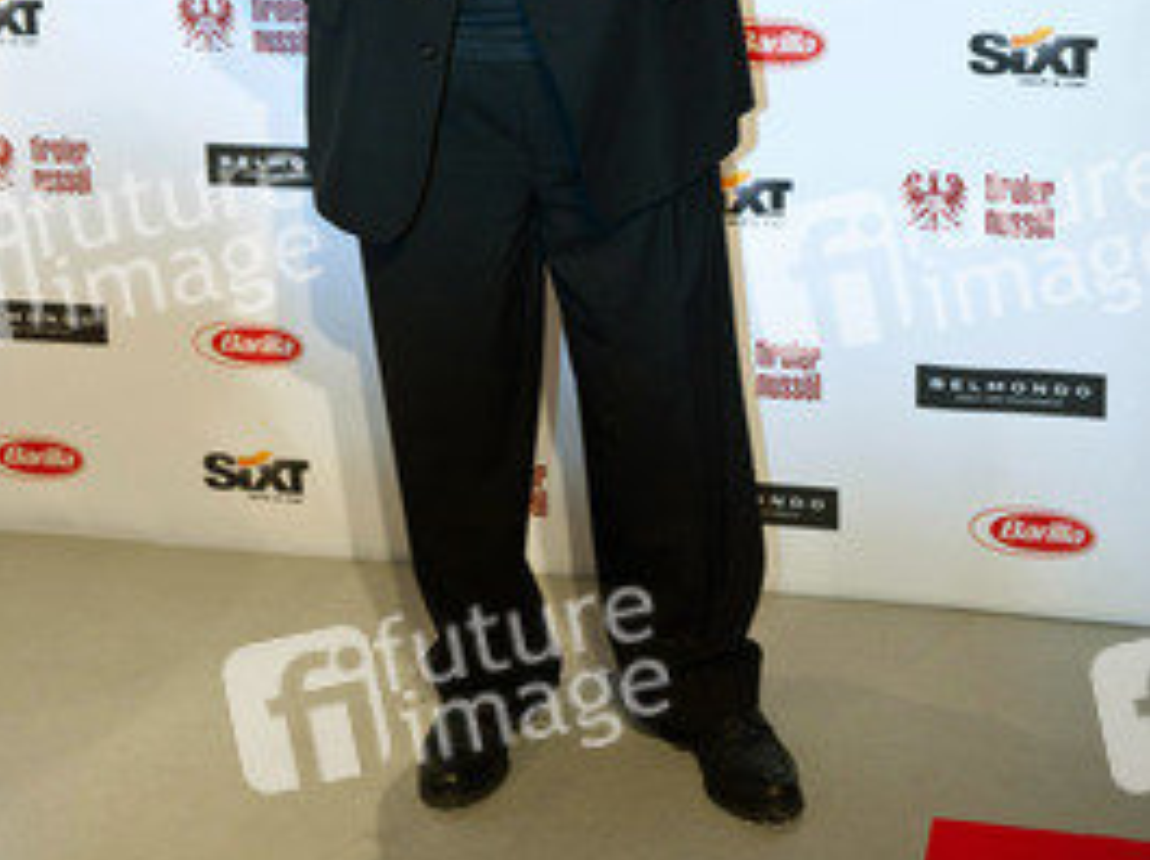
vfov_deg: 18.0
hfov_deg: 24.4
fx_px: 2654
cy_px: 39
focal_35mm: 80
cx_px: 575
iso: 1600
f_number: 4.5
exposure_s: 1/160
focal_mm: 55
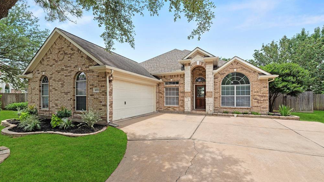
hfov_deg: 99.4
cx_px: 161
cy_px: 96
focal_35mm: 16
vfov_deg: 67.0
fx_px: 137
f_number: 8
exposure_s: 1/250
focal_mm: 15
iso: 100
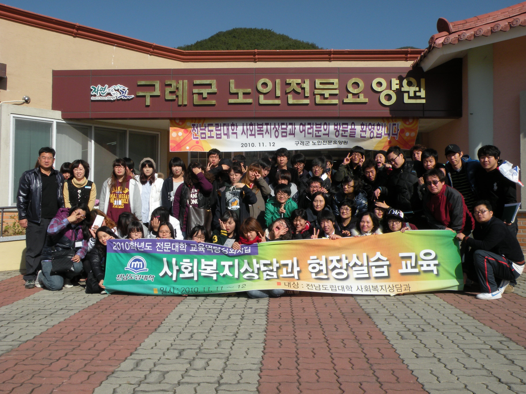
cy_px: 197
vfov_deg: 42.9
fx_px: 501
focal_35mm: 33
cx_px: 263
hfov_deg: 55.4
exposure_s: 1/321
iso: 64
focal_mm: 5.8
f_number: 8
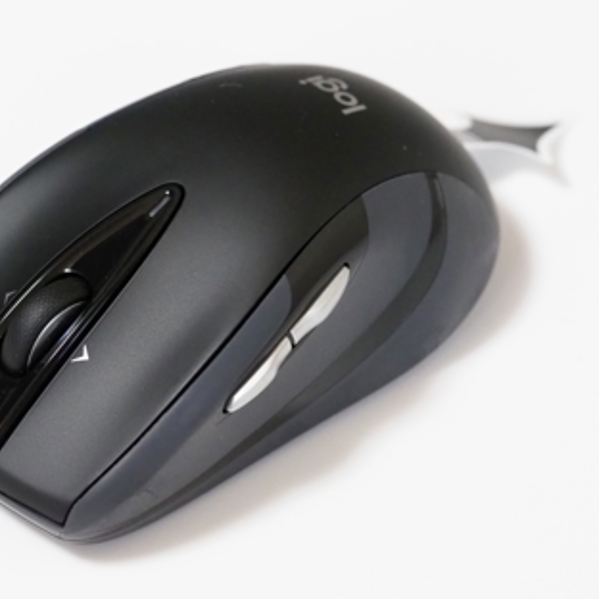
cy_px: 300
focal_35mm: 143
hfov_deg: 12.2
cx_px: 228
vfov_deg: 12.2
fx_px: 2800
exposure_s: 1/100
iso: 6400
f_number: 5
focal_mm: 60
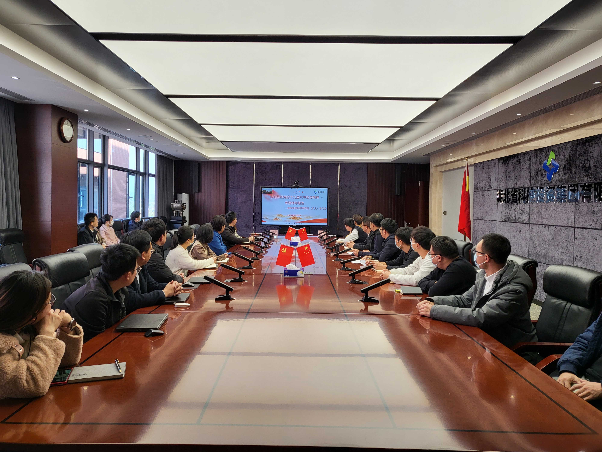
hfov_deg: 67.3
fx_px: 452
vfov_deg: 53.1
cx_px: 301
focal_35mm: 26
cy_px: 226
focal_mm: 4.25
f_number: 1.8
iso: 50
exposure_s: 1/128
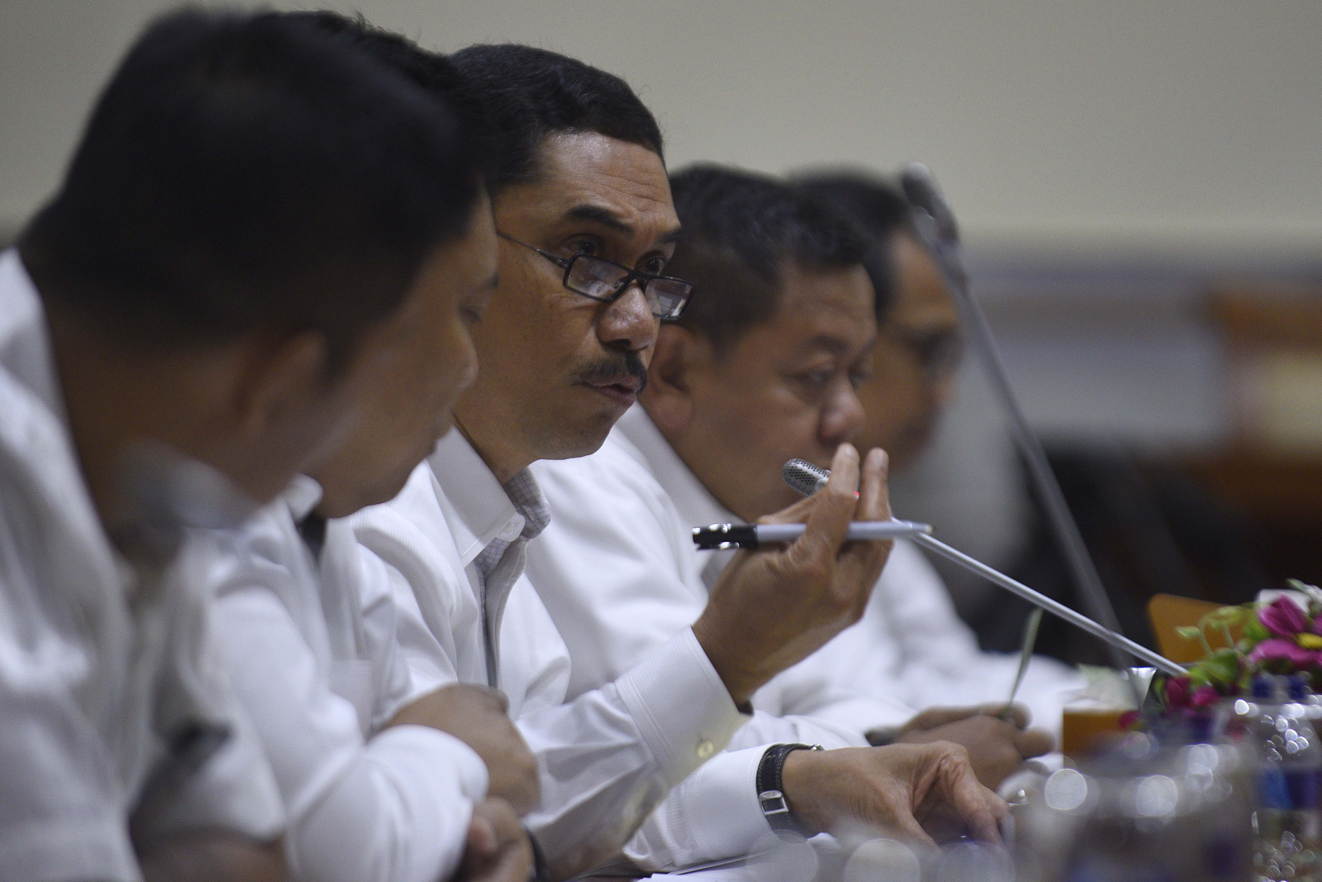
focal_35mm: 200
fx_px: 7347
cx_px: 661
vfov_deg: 6.9
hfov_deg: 10.3
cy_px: 441
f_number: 2.8
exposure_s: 1/125
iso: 1100
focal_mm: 200
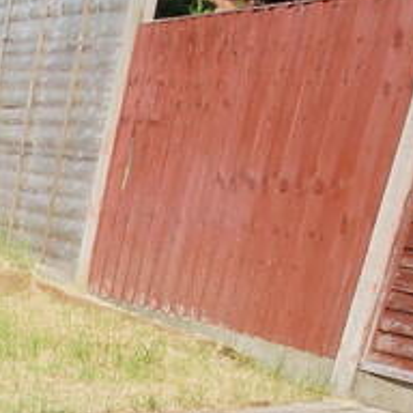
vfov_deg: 23.3
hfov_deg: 18.9
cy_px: 489
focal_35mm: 68
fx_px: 918
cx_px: -348
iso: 100
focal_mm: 10
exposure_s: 1/400
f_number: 6.3
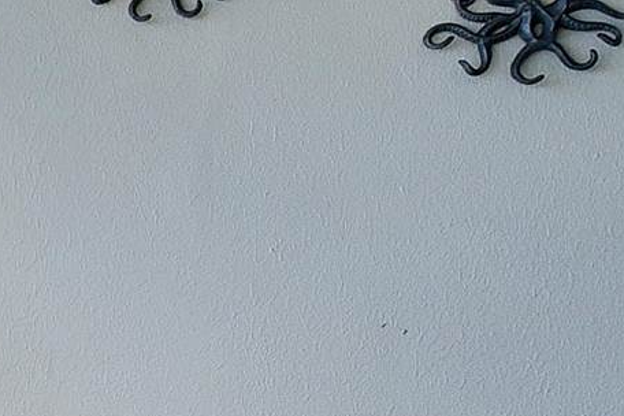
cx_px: -1048
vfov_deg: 13.3
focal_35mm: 101
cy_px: 438
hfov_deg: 12.8
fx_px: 1751
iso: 100
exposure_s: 1/80
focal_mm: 15
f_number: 16
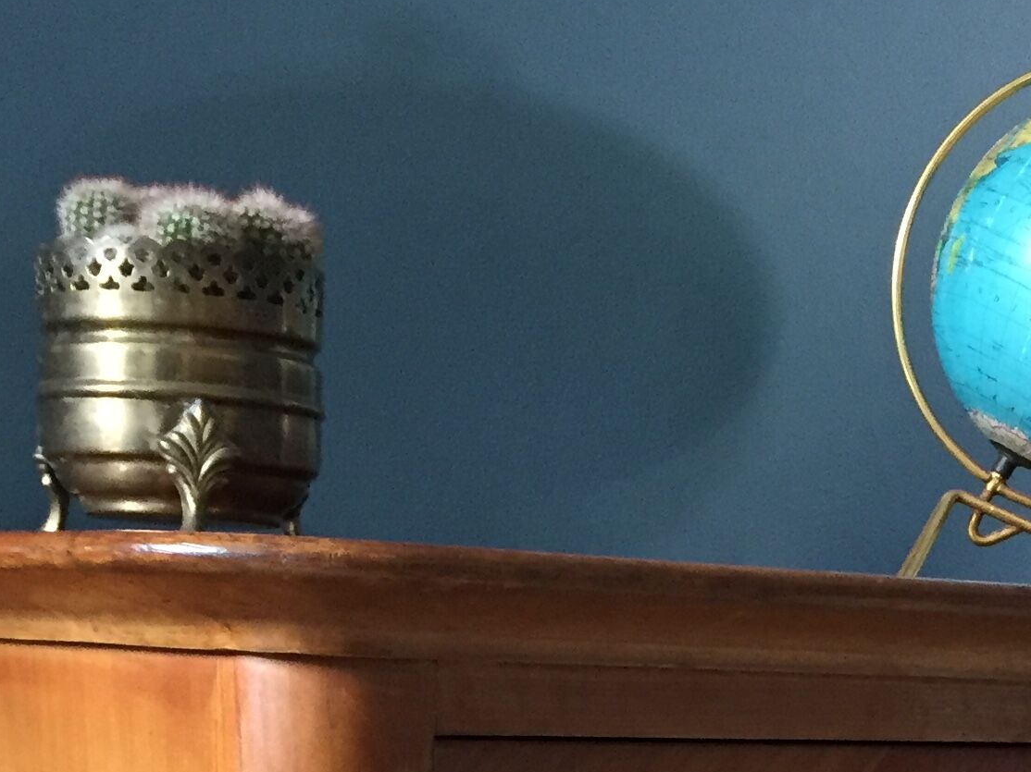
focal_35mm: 85
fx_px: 2531
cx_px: 698
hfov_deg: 22.9
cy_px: 1274
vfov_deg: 15.5
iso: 200
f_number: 2.2
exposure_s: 1/33
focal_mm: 4.15
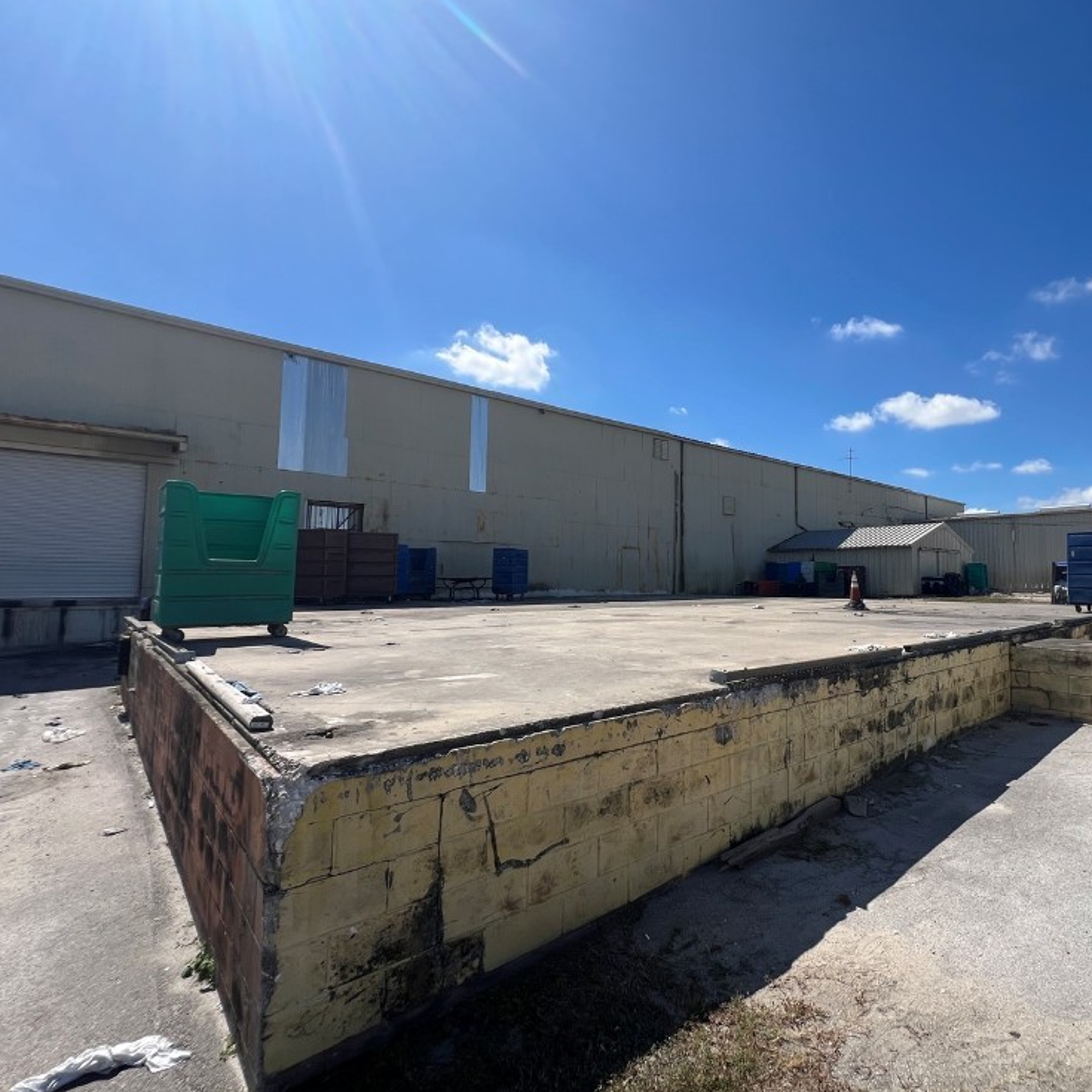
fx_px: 571
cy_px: 533
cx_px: 664
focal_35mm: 16
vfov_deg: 87.4
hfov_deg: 86.2
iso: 32
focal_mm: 1.57
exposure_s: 1/2222
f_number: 1.8
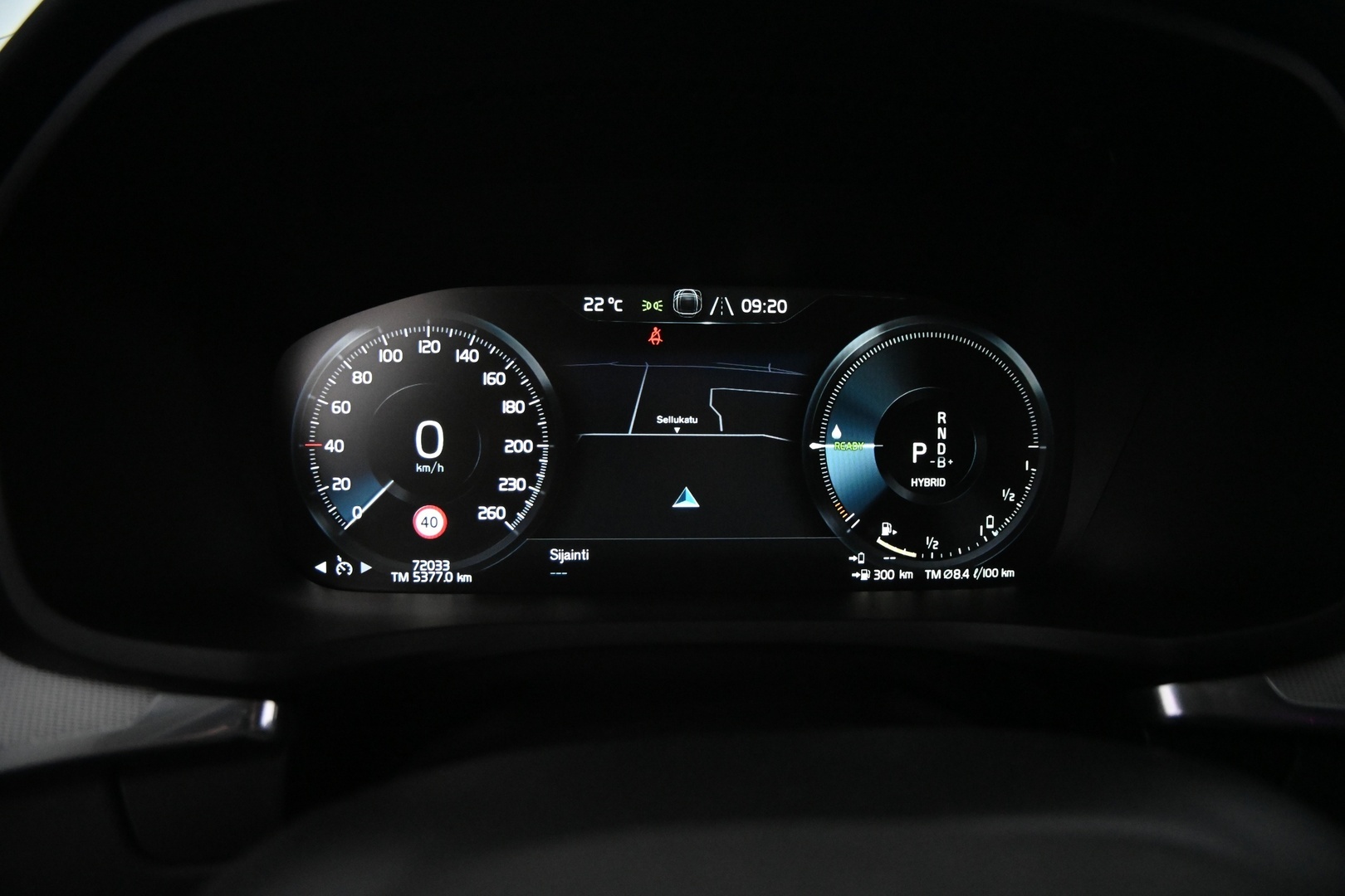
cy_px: 448
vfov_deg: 18.2
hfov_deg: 27.0
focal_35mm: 75
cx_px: 672
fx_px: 2802
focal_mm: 50
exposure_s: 1/125
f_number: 6.3
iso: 5000
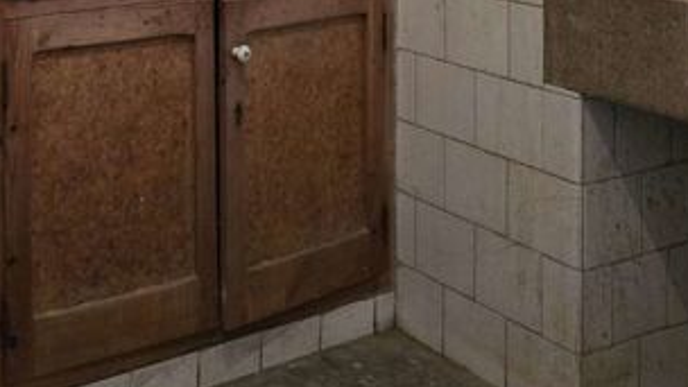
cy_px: -204
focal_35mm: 58
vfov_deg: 18.3
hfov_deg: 34.1
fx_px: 1058
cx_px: 69
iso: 1600
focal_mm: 6.3
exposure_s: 1/100
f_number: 1.7
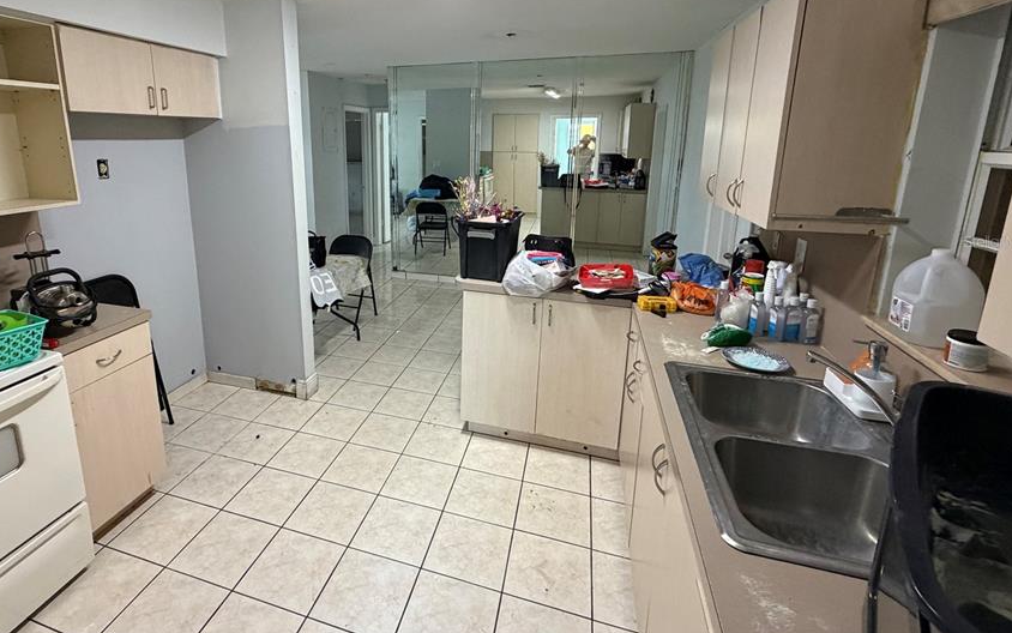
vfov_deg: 64.2
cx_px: 422
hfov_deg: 90.3
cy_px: 241
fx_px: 497
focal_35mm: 18
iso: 500
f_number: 2.2
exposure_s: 1/60
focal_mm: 2.22
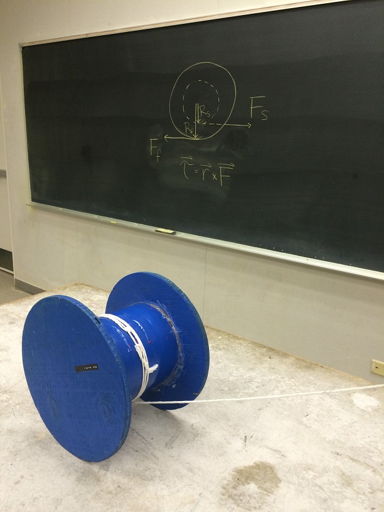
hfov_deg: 46.8
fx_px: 444
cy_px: 256
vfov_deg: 60.0
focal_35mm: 30
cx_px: 192
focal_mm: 4.12
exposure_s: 1/30
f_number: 2.2
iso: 64
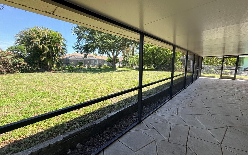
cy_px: 76
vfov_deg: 74.8
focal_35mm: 15
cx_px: 125
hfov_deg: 101.5
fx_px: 101
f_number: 2.2
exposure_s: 1/430
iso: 50
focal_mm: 2.22
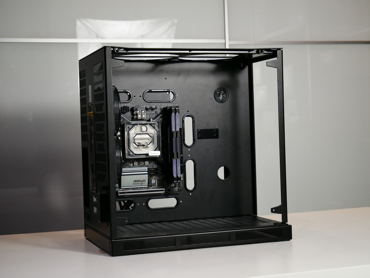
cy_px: 139
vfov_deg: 23.0
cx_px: 185
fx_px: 684
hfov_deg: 30.2
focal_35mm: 64
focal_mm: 32
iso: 400
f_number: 5
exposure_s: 1/40
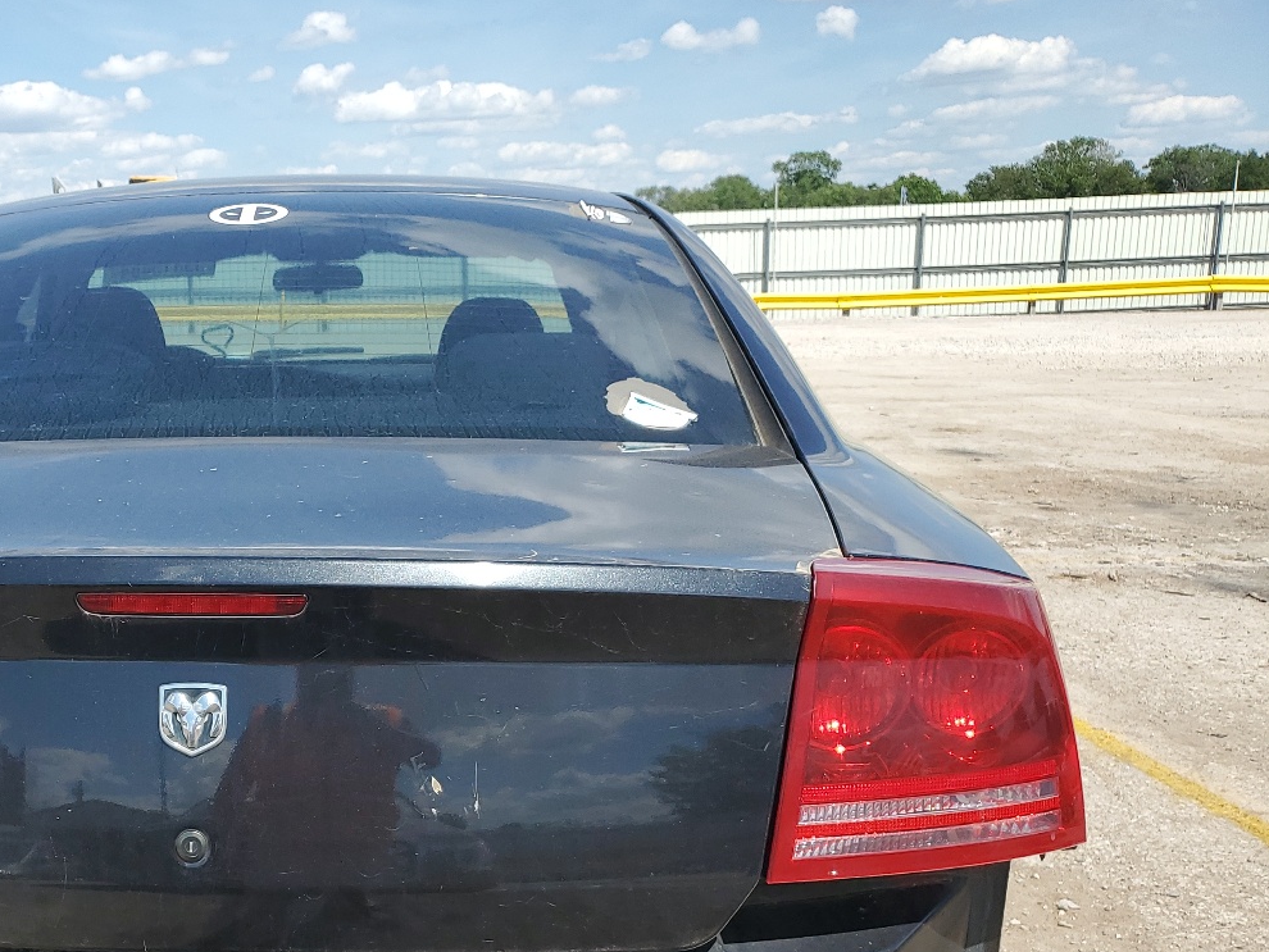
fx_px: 1540
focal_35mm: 42
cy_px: 761
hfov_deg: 42.8
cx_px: 259
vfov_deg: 33.4
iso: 50
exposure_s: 1/2500
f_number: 1.5
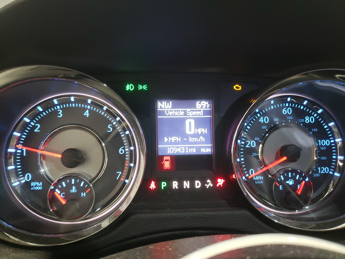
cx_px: 172
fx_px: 259
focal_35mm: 26
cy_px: 130
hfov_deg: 67.3
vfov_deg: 53.1
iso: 260
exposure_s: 1/30
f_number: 1.5
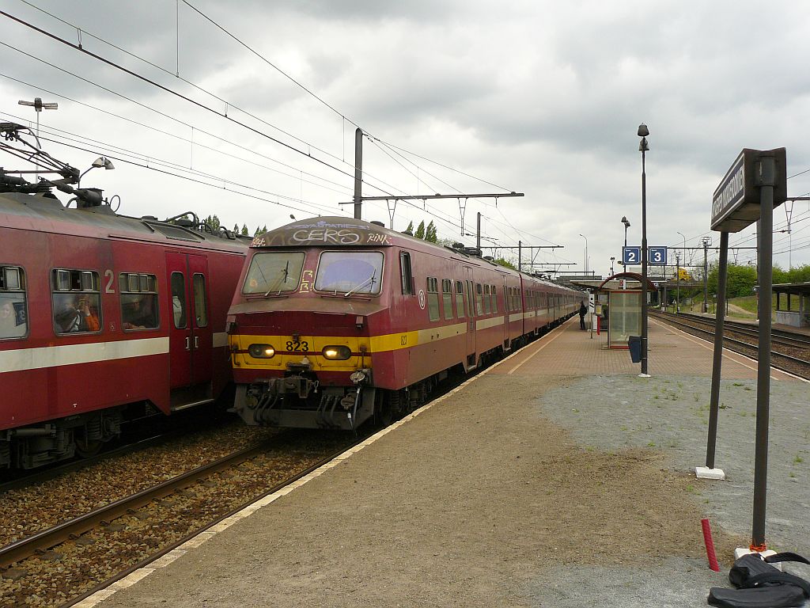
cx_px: 405
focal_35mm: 36
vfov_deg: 39.7
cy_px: 304
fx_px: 842
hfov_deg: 51.4
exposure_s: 1/200
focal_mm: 6
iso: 100
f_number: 5
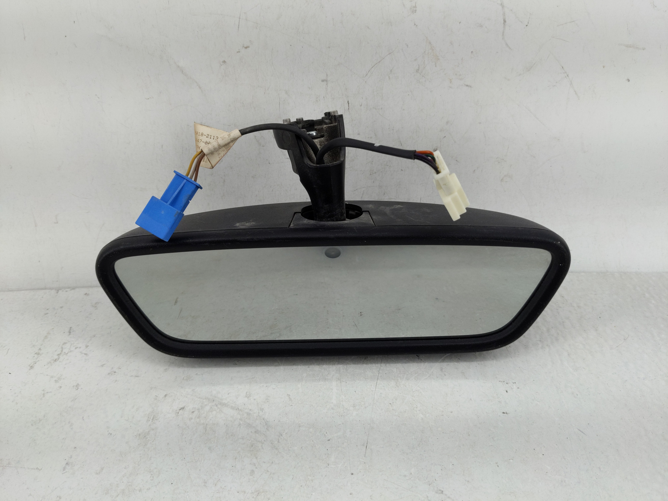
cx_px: 334
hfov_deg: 69.4
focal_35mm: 25
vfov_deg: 54.9
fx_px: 482
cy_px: 250
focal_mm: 4.38
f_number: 1.73
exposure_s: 1/143
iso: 55
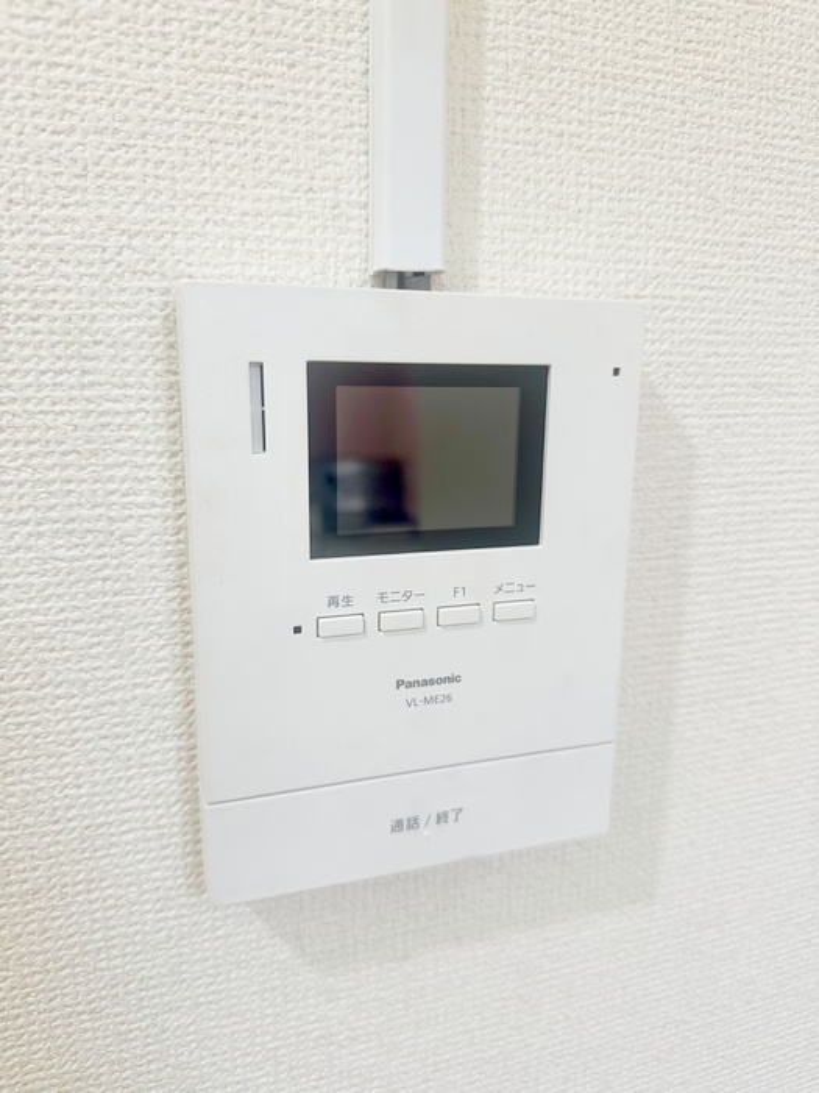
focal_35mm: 24
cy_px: 546
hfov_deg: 56.8
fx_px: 757
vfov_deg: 71.6
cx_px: 410
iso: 125
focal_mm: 6.86
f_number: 1.78
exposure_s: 1/95
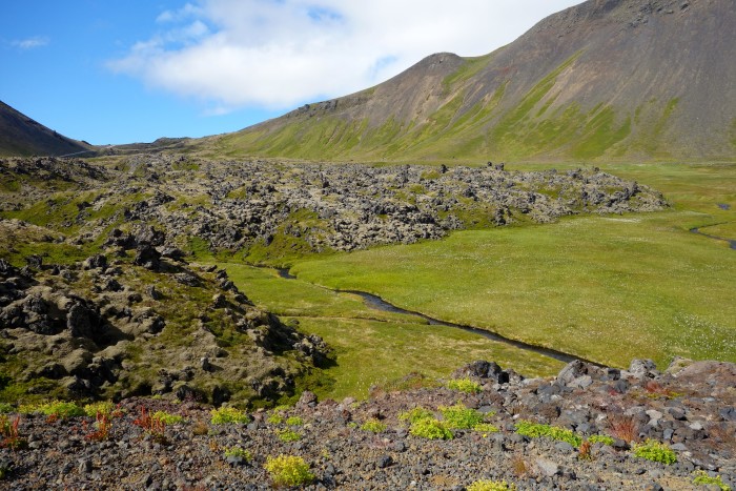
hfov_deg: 65.5
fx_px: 573
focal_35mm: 28
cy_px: 246
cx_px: 368
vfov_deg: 46.4
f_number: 5.6
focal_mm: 10.4
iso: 125
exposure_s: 1/400
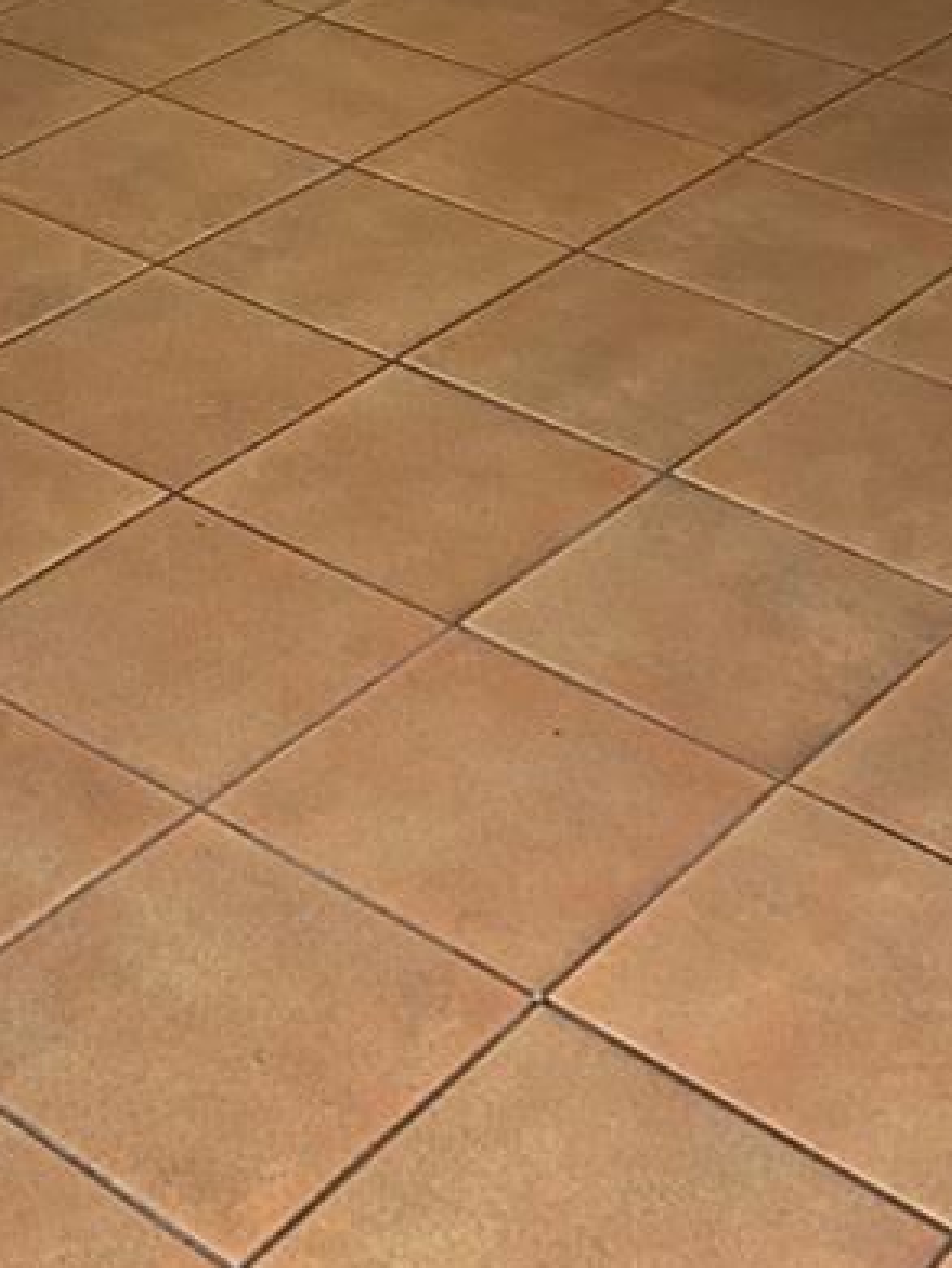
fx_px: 2930
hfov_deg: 18.4
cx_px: 253
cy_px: -510
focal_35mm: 80
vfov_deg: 21.4
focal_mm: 4.25
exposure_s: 1/122
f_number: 1.8
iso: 64
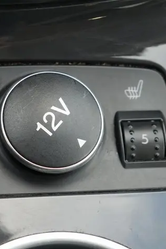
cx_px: 47
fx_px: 734
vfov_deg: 19.3
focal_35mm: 106
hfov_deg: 12.9
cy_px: 125
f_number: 5.5
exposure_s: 1/100
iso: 500
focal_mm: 38
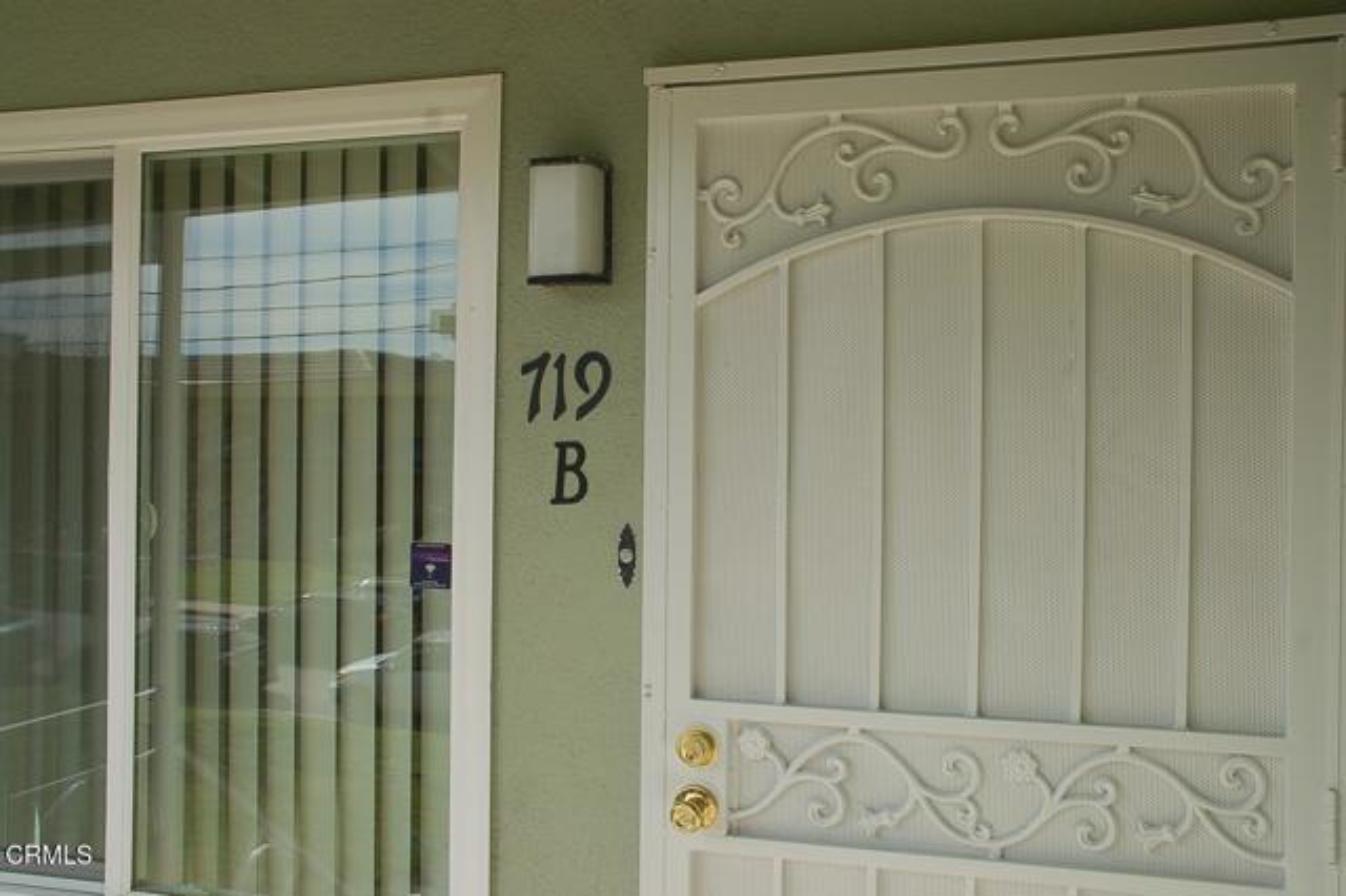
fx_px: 1401
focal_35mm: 38
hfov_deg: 51.3
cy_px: 448
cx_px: 673
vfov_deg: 35.5
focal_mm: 25
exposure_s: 1/320
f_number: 9
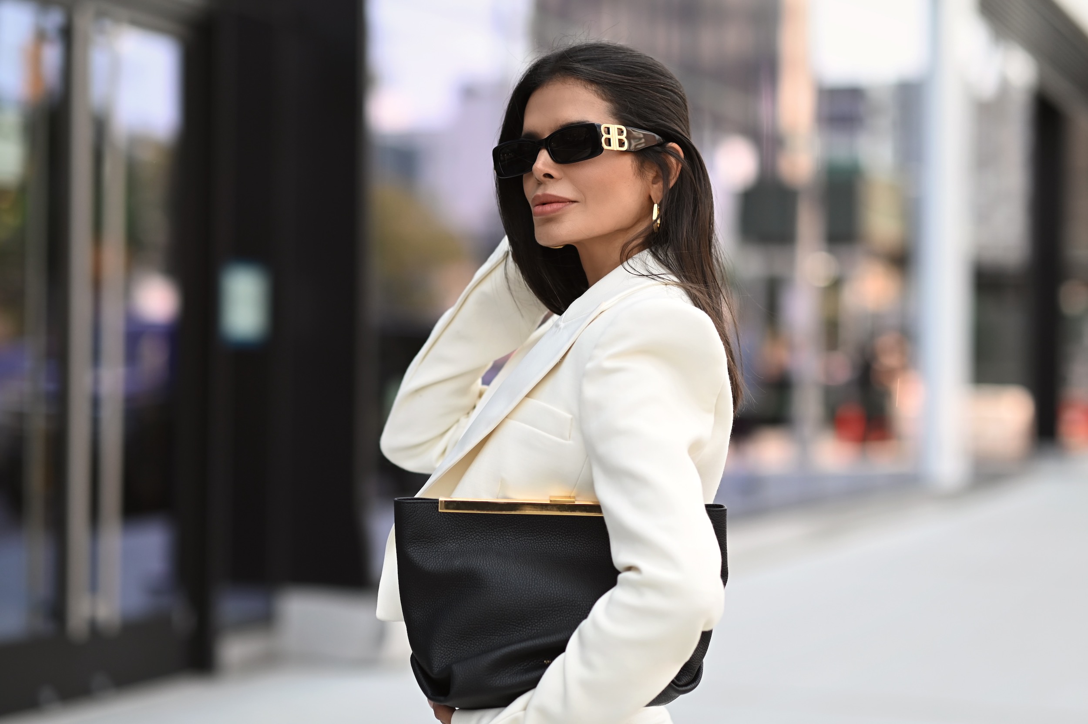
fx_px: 2567
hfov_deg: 23.9
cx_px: 544
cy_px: 362
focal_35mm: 85
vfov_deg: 16.0
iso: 500
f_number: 2.2
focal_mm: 85
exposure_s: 1/2500
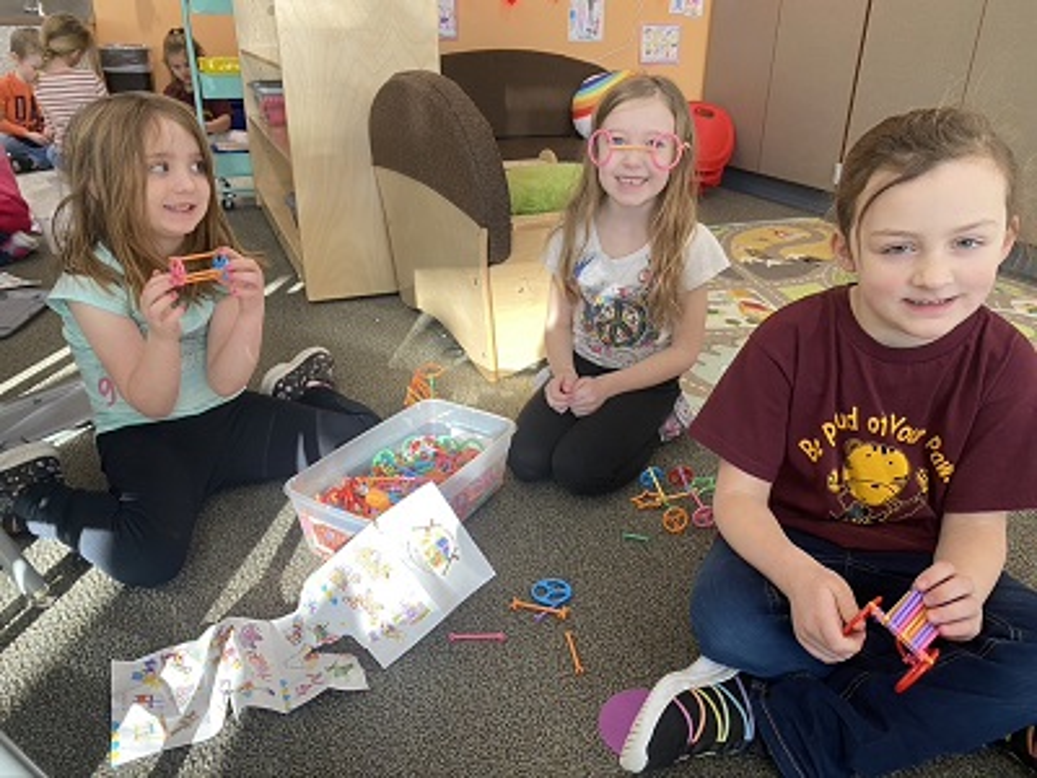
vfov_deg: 53.1
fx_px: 779
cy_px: 389
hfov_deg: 67.3
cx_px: 518
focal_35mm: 26
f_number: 1.8
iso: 80
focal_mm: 4.25
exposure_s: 1/60
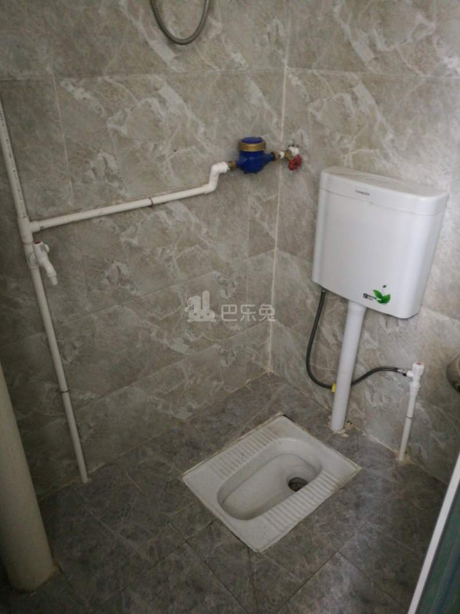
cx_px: 230
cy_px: 307
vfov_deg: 65.3
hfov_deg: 51.3
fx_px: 478
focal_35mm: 27
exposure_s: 1/16.7
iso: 640
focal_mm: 4.5
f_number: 2.2
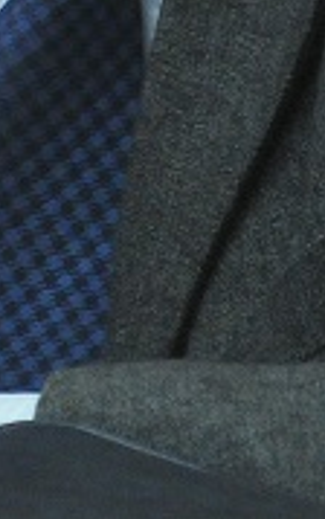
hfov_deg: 0.9
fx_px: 20575
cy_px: -339
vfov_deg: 1.4
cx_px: 35
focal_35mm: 1453
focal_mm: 170
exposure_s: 1/80
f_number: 2.8
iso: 2000
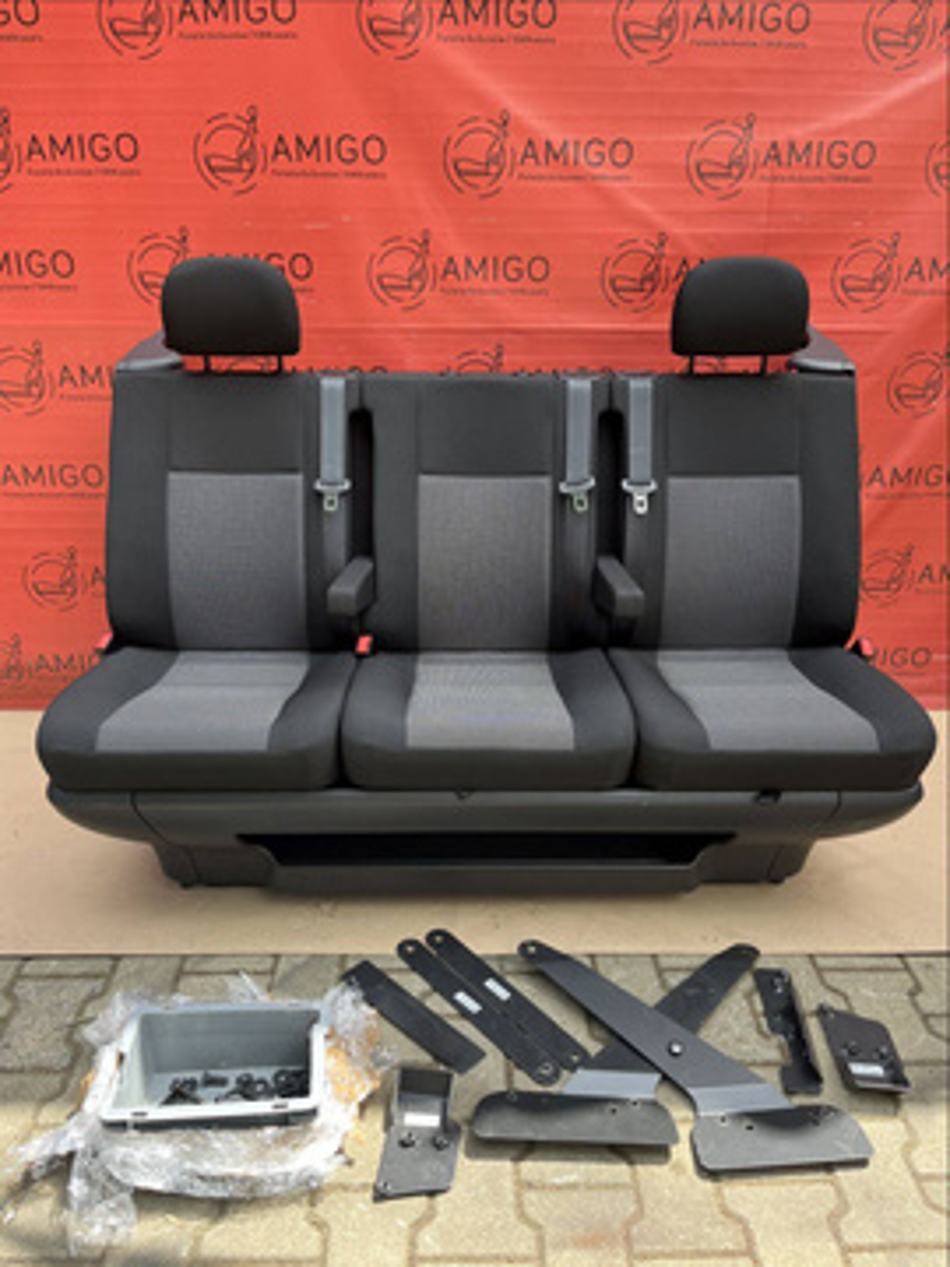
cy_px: 634
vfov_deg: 67.3
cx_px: 475
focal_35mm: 26
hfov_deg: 53.1
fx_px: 951
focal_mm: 5.1
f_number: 1.6
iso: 50
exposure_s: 1/390
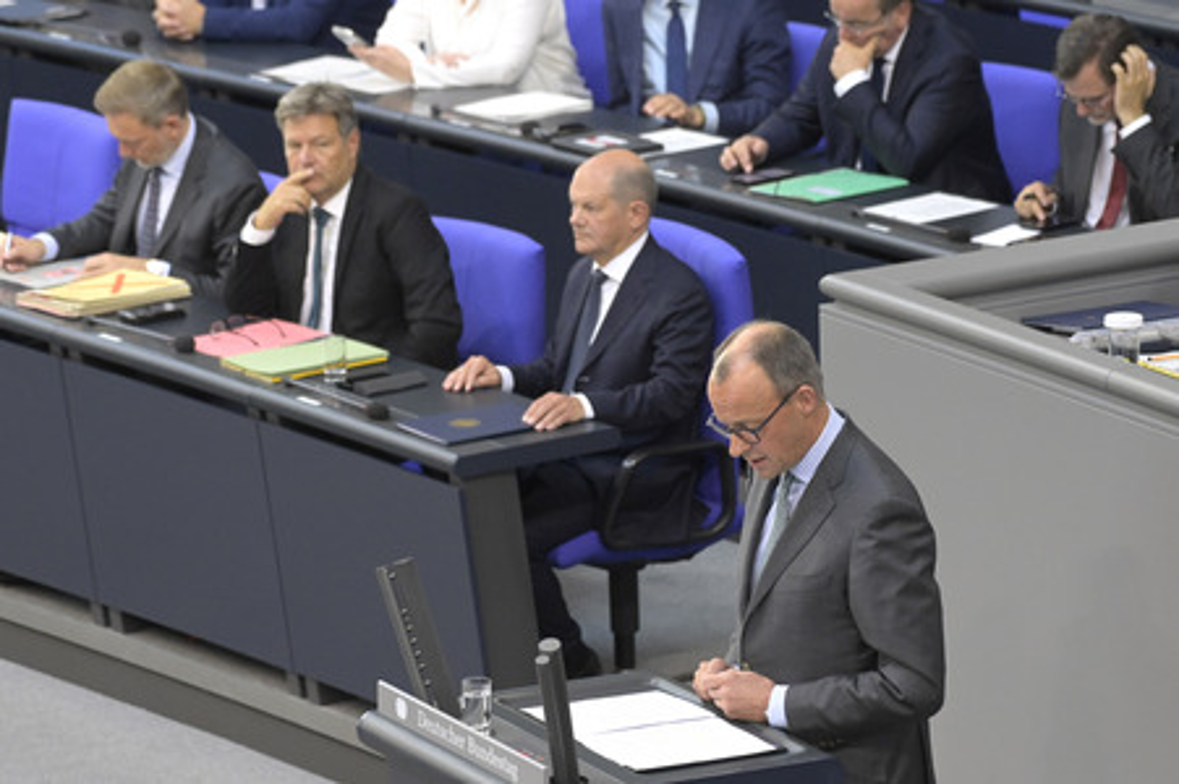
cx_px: 590
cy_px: 392
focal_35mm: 210
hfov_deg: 9.8
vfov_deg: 6.5
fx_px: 6872
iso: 8000
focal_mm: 210
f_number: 5.6
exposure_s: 1/400
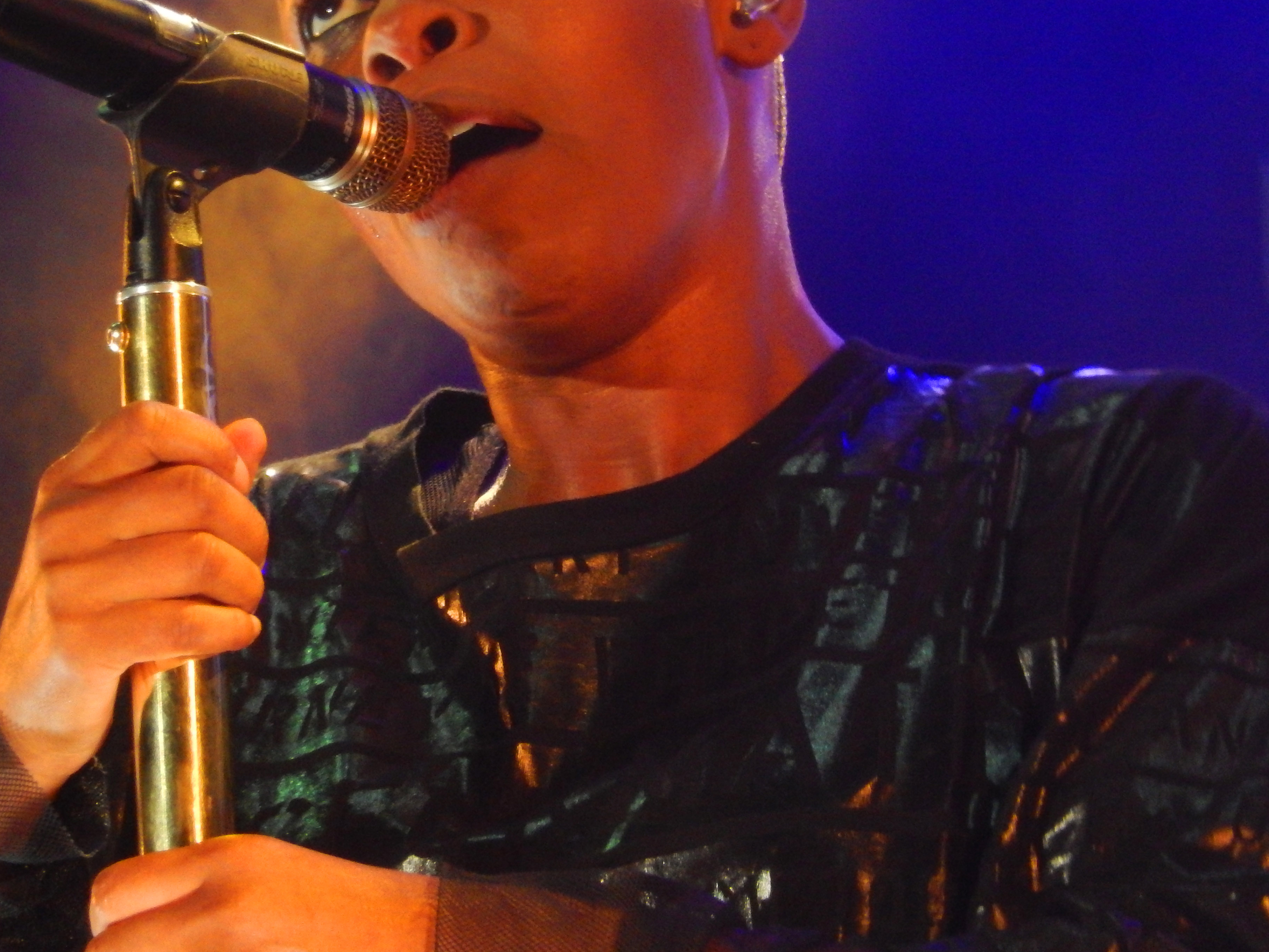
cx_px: 573
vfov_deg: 2.1
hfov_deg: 2.9
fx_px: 25443
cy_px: 328
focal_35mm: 694
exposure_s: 1/125
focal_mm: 92.3
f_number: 6.3
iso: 800
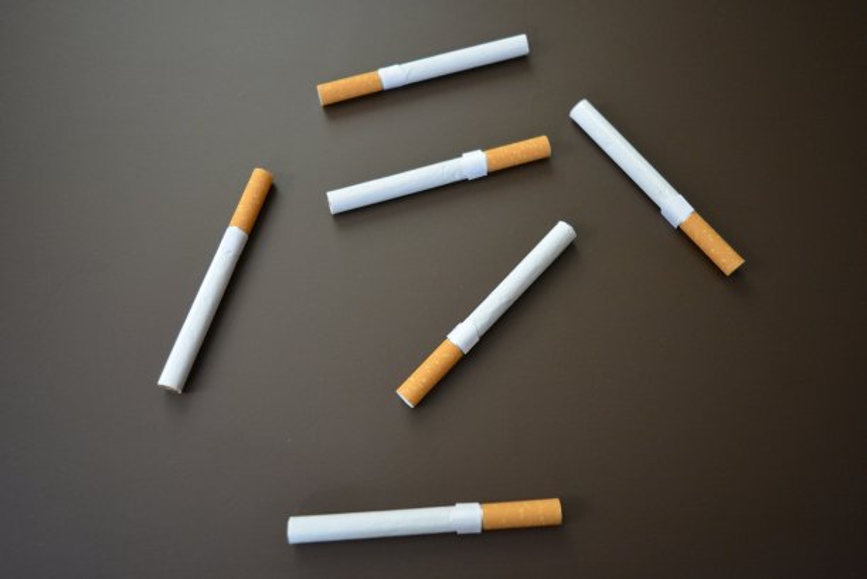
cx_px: 434
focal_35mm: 33
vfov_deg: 40.0
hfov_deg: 57.2
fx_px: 795
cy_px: 290
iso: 1600
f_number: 3.8
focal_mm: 22
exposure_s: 1/30
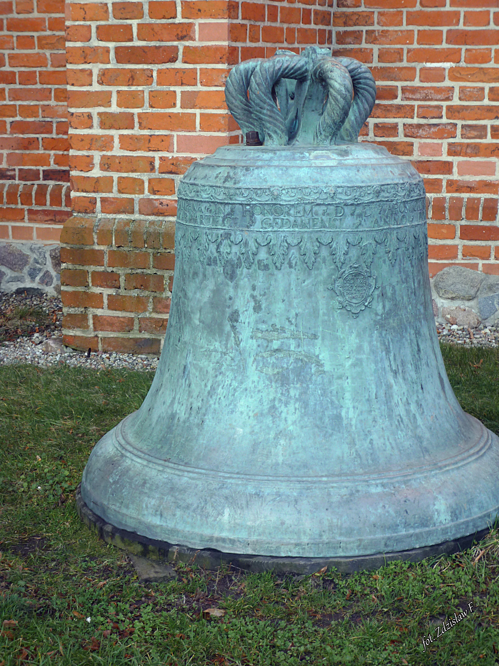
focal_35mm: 70
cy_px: 333
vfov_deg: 27.8
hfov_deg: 21.0
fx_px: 1345
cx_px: 250
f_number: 4.9
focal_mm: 12.2
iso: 80
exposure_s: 1/40
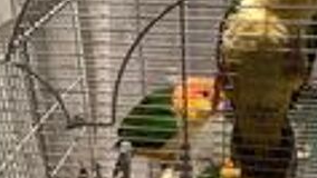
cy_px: 105
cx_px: 201
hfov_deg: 36.4
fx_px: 479
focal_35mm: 57
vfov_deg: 21.1
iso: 250
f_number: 2.4
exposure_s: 1/50
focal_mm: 3.3
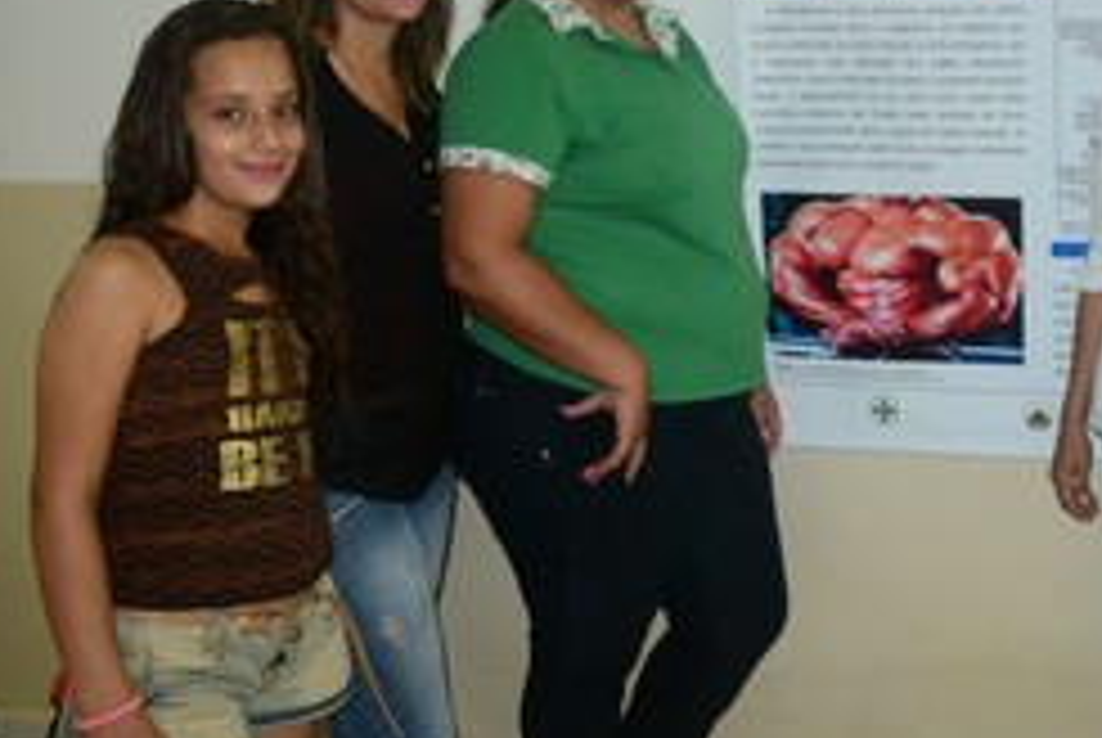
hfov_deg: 34.3
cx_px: 985
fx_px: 1686
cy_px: 248
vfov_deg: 24.6
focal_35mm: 55
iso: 1600
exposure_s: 1/60
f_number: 3.5
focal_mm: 20
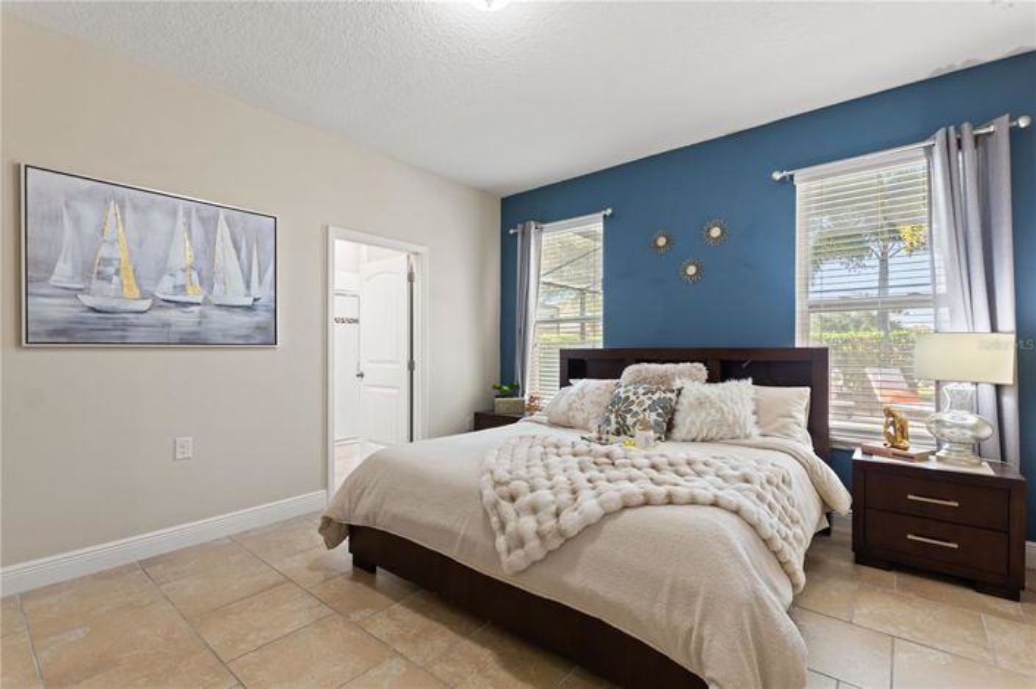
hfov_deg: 100.4
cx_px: 518
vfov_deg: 77.2
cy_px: 344
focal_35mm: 15
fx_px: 431
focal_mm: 10
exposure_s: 1/4
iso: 400
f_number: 4.5
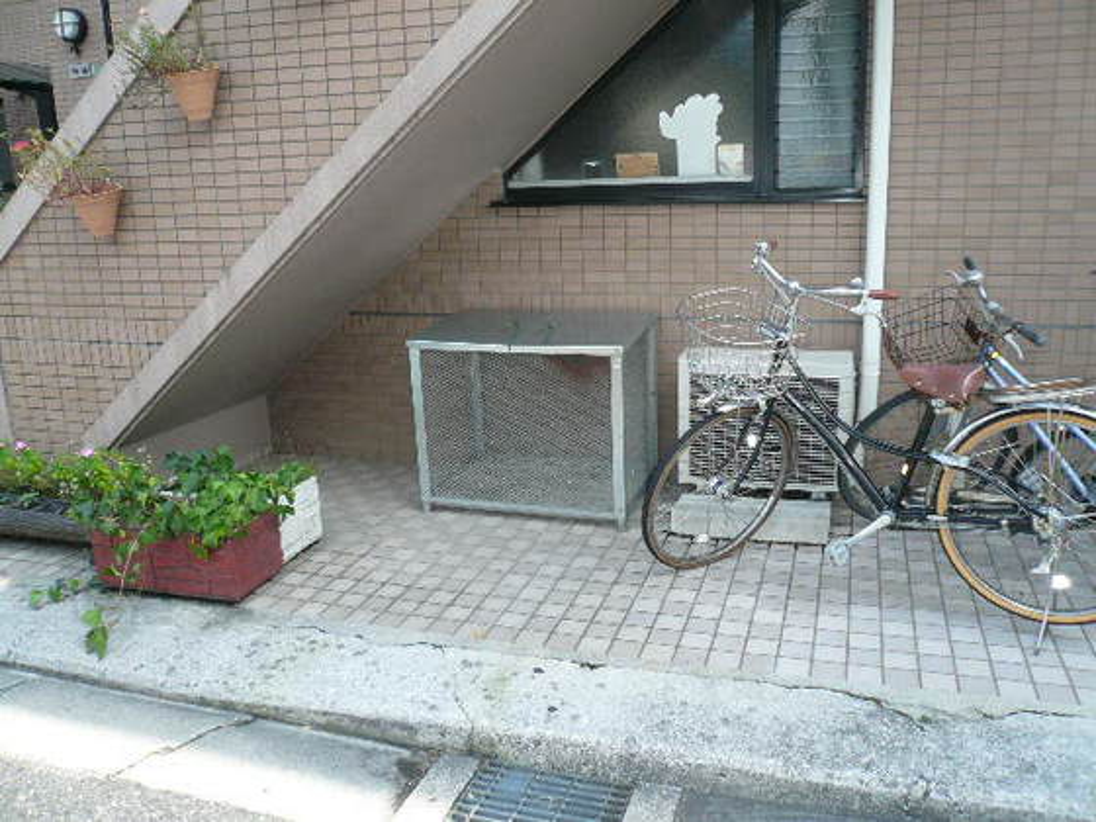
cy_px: 411
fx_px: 887
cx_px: 548
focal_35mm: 28
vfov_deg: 49.7
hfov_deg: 63.4
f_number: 2.8
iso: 100
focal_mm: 4.6
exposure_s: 1/250
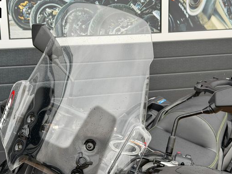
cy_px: 97
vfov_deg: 24.4
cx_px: 88
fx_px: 402
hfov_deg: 32.0
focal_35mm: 60
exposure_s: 1/298
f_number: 1.78
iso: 64
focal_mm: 6.76
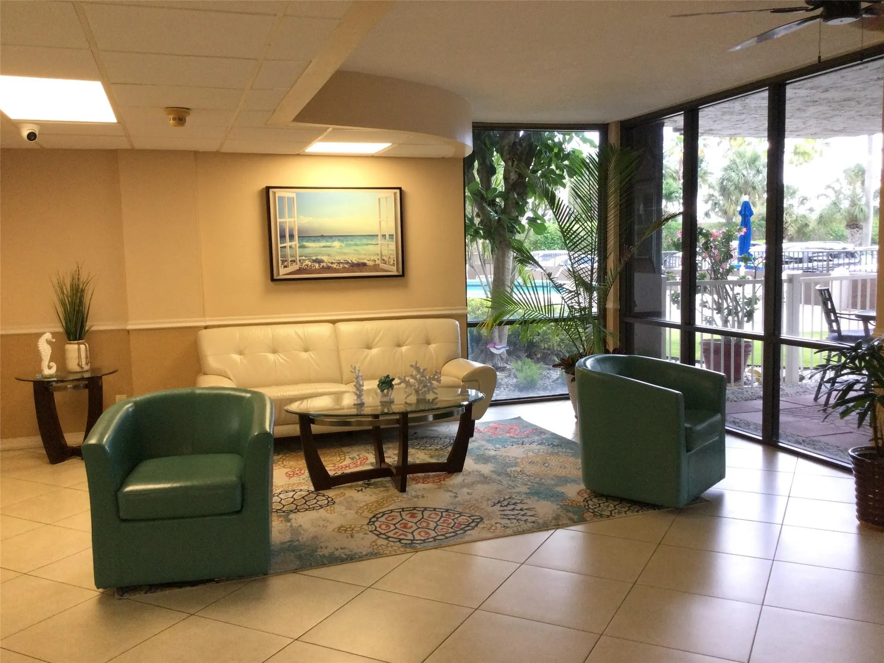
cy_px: 332
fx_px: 792
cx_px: 442
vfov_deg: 45.4
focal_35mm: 31
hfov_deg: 58.4
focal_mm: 3.3
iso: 25
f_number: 2.4
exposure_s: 1/30
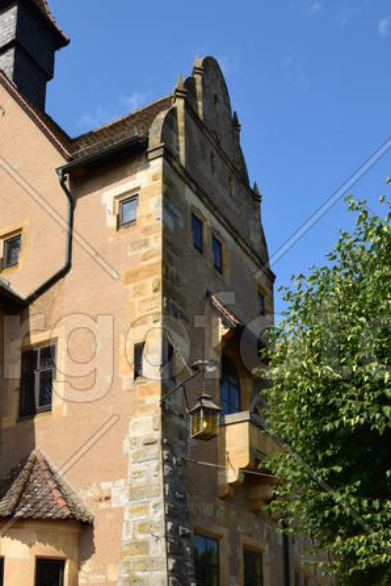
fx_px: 634
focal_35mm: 39
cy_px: 347
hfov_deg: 34.3
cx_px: 186
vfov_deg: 49.3
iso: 100
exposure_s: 1/125
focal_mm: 20
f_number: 10
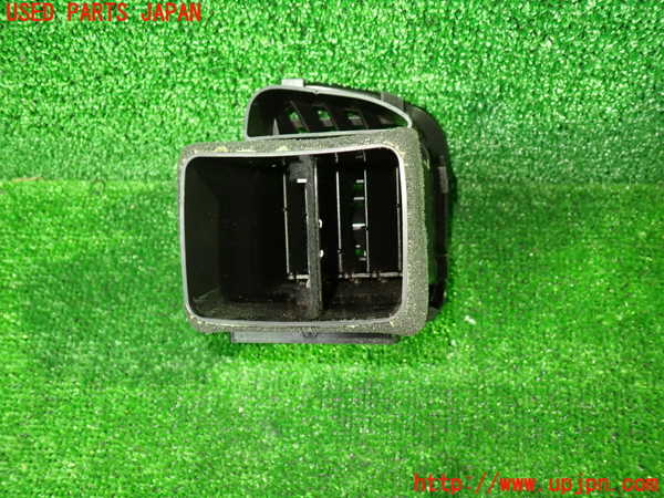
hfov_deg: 60.0
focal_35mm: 30
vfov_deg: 46.8
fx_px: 575
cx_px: 332
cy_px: 249
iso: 800
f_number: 2.3
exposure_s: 1/25
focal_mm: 5.4
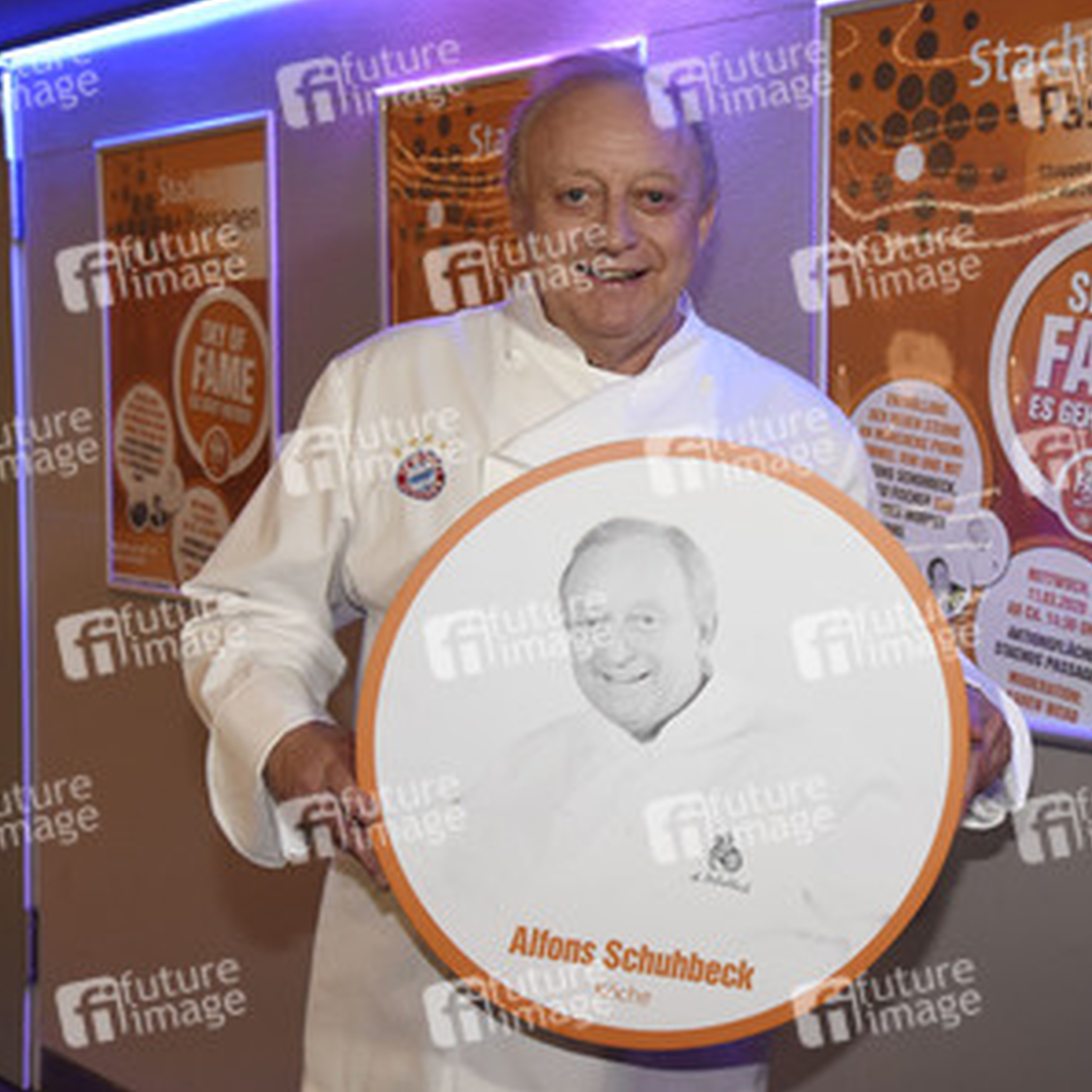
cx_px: 789
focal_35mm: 49
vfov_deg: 34.7
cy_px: 544
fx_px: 1749
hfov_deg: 34.1
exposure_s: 1/60
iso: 3200
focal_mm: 38
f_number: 6.3
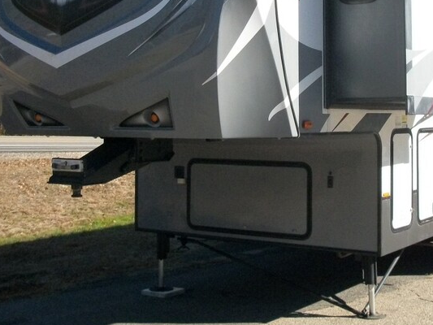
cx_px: 298
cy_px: 88
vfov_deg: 24.2
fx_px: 751
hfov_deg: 31.8
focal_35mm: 60
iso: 200
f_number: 8.8
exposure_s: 1/320
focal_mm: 5.7
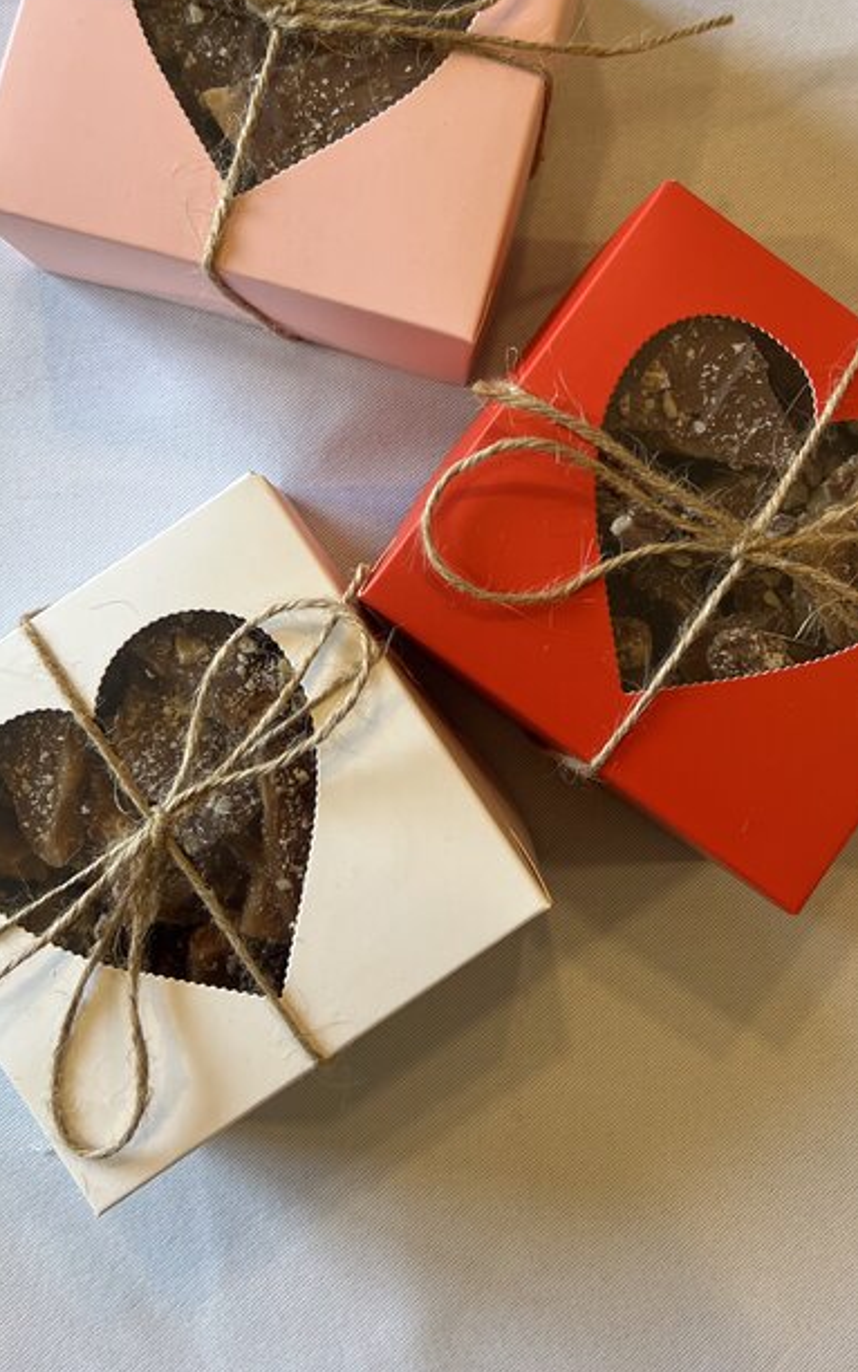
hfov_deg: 35.4
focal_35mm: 36
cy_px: 538
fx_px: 1346
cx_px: 453
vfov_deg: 53.6
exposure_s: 1/120
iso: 80
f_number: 1.5
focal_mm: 5.7
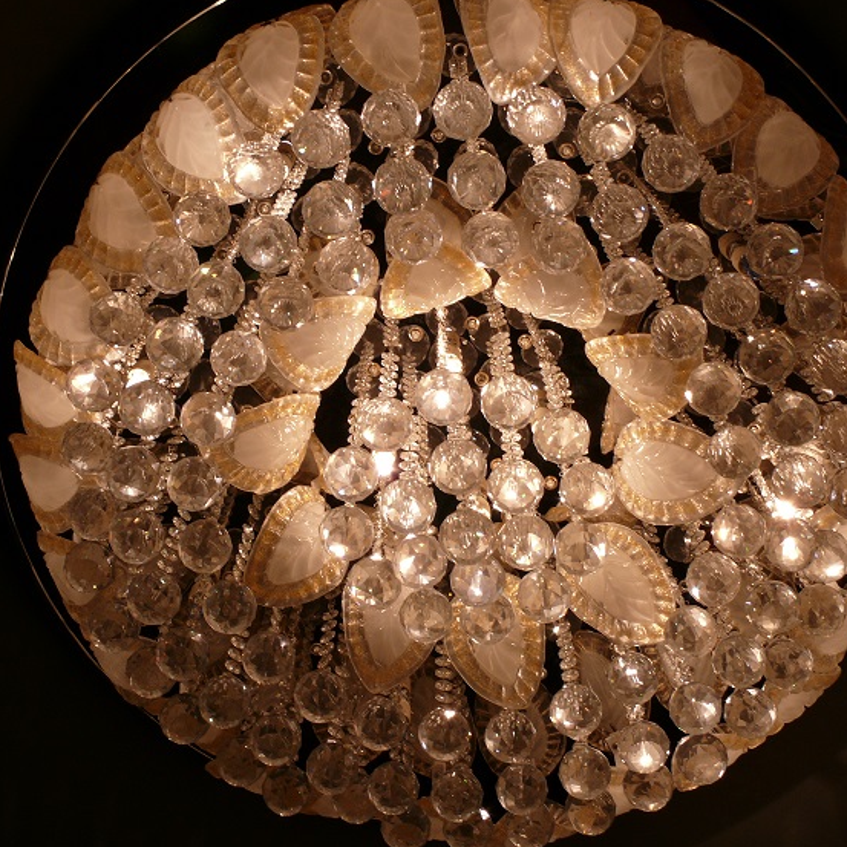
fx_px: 1661
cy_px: 391
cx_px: 400
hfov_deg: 28.6
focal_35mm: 60
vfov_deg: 28.6
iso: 100
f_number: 6.3
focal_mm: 9.4
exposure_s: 1/30
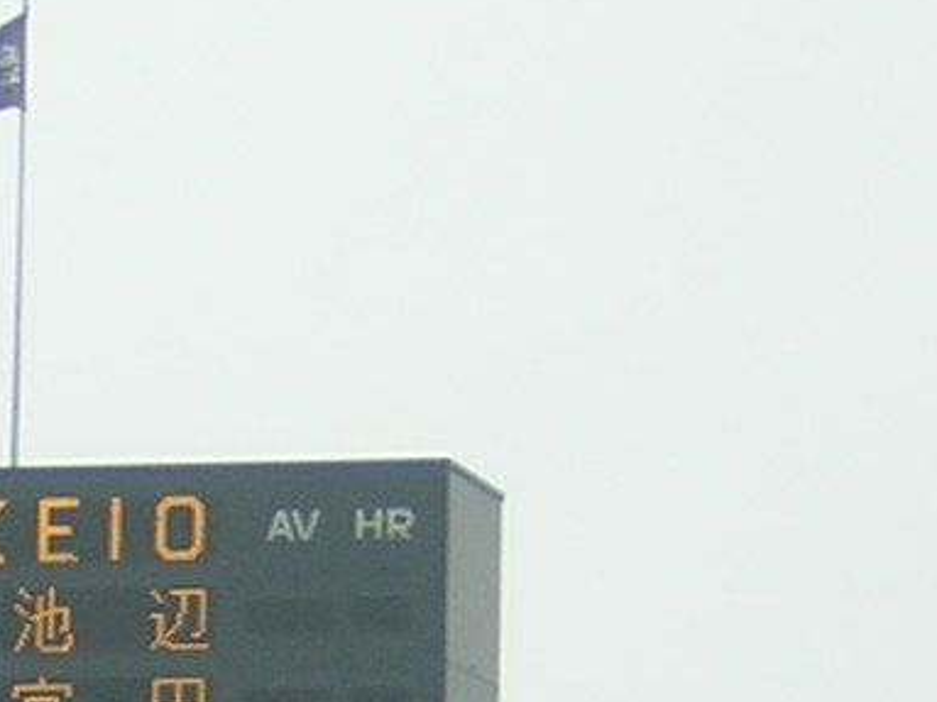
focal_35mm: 451
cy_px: 1177
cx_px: -629
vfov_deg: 3.3
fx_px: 12204
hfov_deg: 4.4
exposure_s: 1/38.3
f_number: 4.7
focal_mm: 14.1
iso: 100
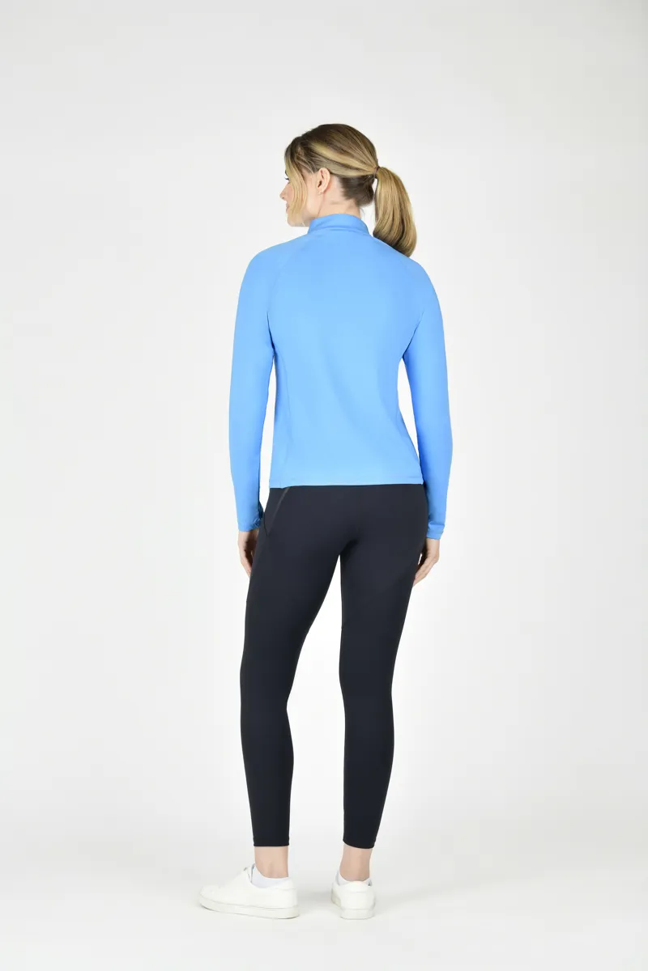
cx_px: 324
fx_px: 1944
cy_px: 486
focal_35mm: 72
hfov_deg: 18.9
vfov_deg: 28.1
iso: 125
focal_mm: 72
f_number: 5
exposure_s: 1/160
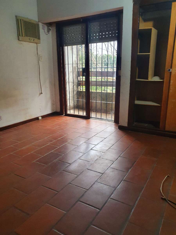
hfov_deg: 53.1
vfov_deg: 67.3
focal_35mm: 26
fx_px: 176
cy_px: 118
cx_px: 88
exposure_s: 1/100
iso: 250
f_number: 1.5
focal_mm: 4.32
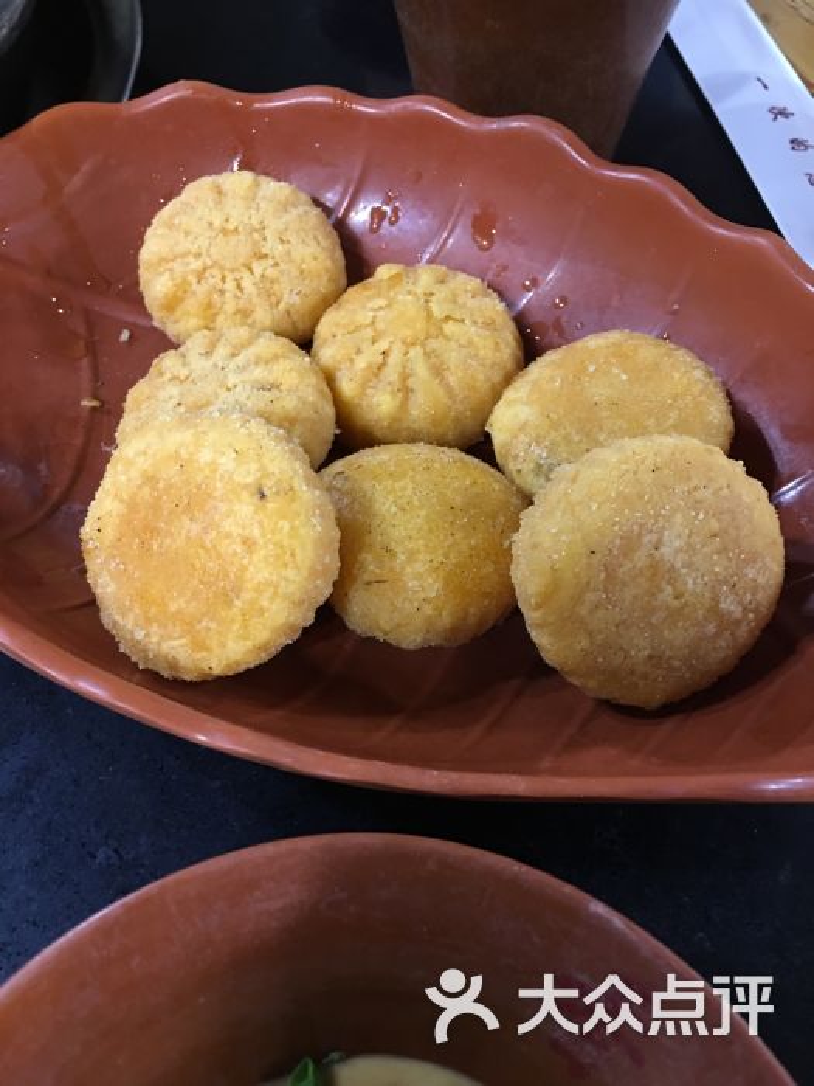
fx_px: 909
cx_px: 407
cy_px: 543
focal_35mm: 29
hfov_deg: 48.2
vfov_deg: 61.7
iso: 80
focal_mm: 4.15
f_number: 2.2
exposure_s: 1/10
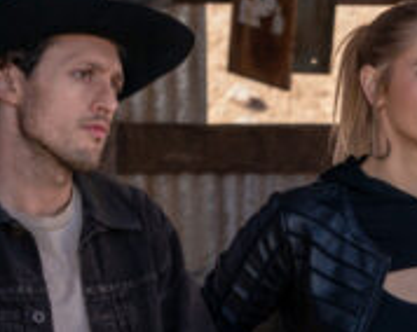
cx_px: 534
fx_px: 3945
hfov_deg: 6.0
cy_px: 408
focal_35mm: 320
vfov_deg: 4.8
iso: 250
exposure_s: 1/250
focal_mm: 83
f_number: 5
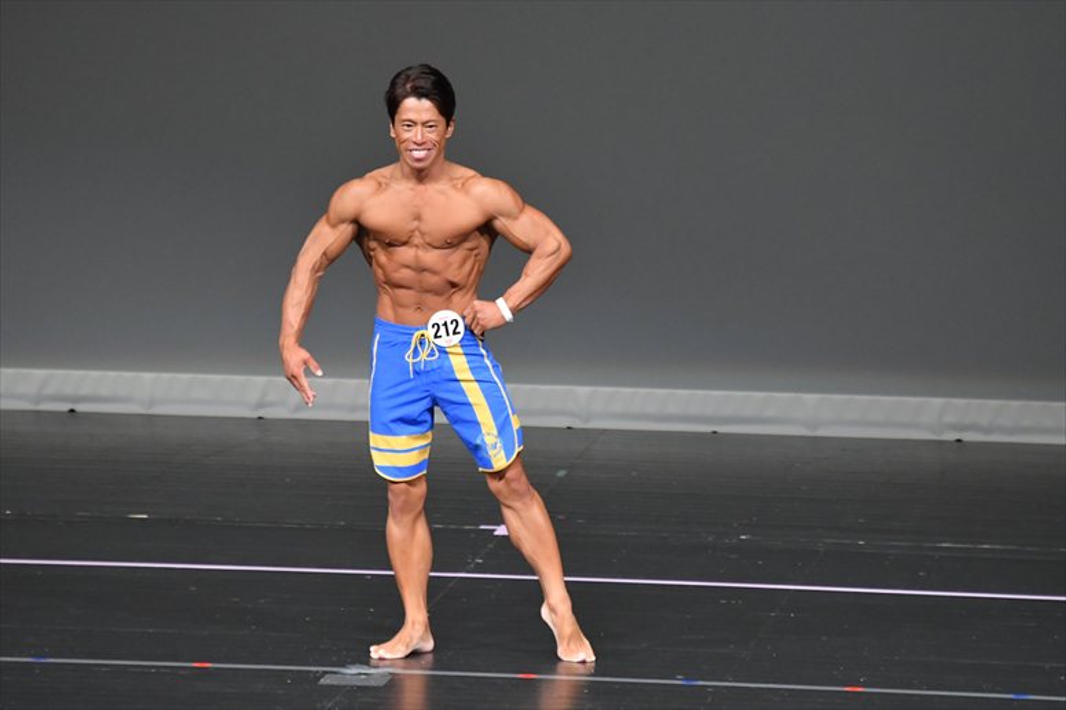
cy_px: 355
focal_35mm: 375
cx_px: 533
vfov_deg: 3.7
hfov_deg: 5.5
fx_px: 11099
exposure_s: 1/400
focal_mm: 250
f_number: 5.6
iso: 5000
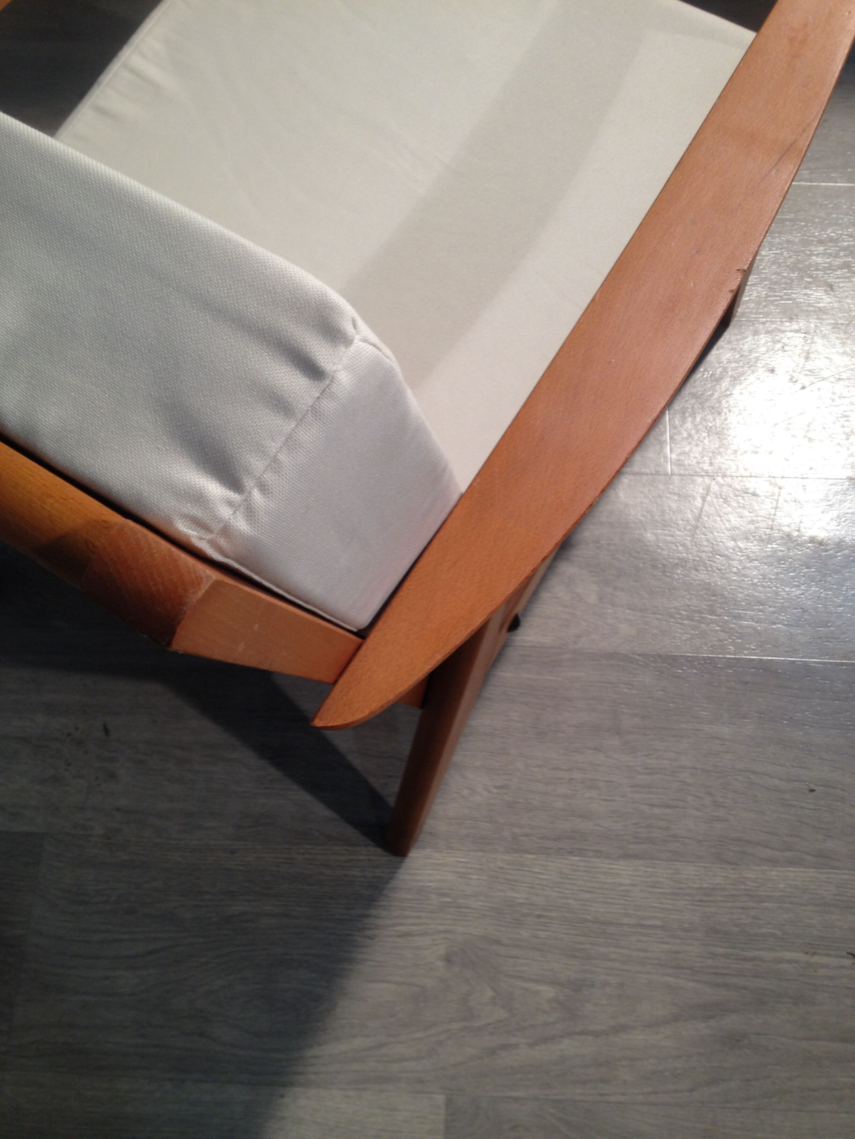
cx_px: 428
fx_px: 1153
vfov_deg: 52.6
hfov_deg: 40.7
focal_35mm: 35
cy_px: 570
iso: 64
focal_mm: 4.28
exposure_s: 1/20
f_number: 2.4
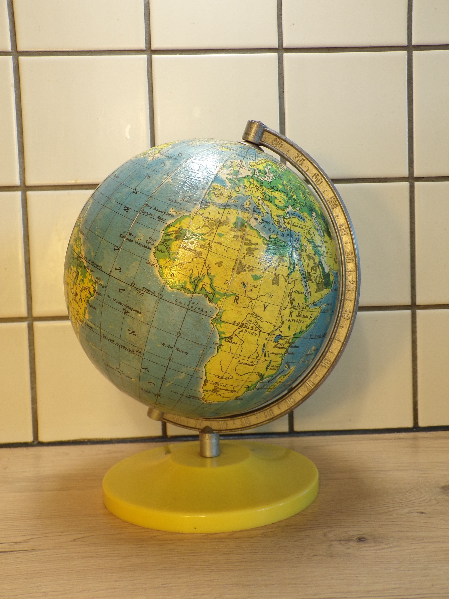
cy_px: 300
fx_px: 553
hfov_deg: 44.2
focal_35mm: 32
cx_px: 224
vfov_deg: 56.8
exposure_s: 1/34
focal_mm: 5.8
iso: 97
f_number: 3.2
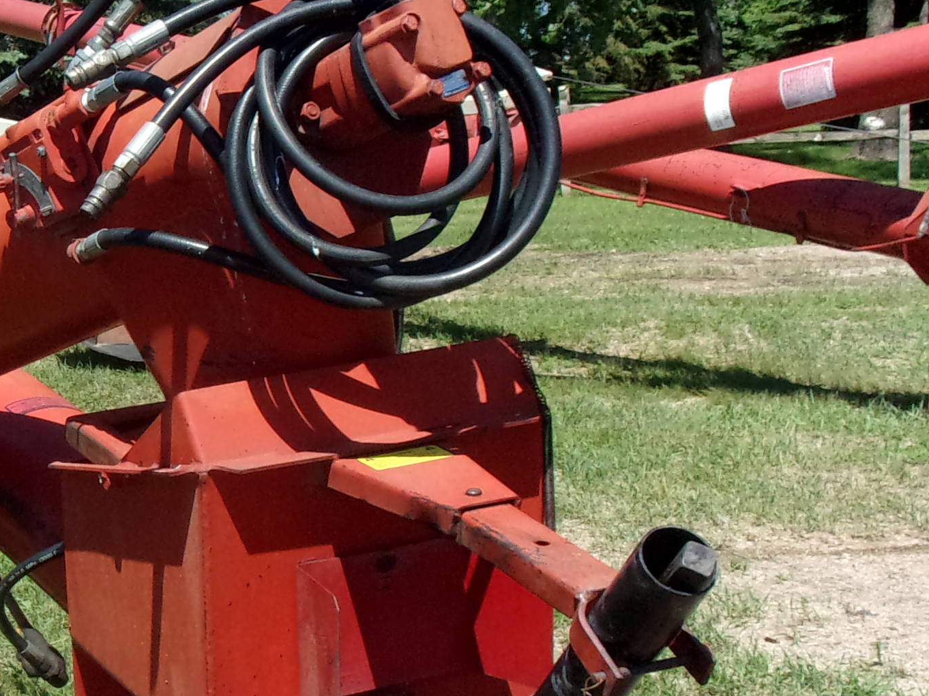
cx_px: -29
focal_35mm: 75
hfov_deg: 24.6
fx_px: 2012
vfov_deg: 19.6
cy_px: 472
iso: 200
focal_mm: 5.1
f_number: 10.8
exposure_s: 1/160
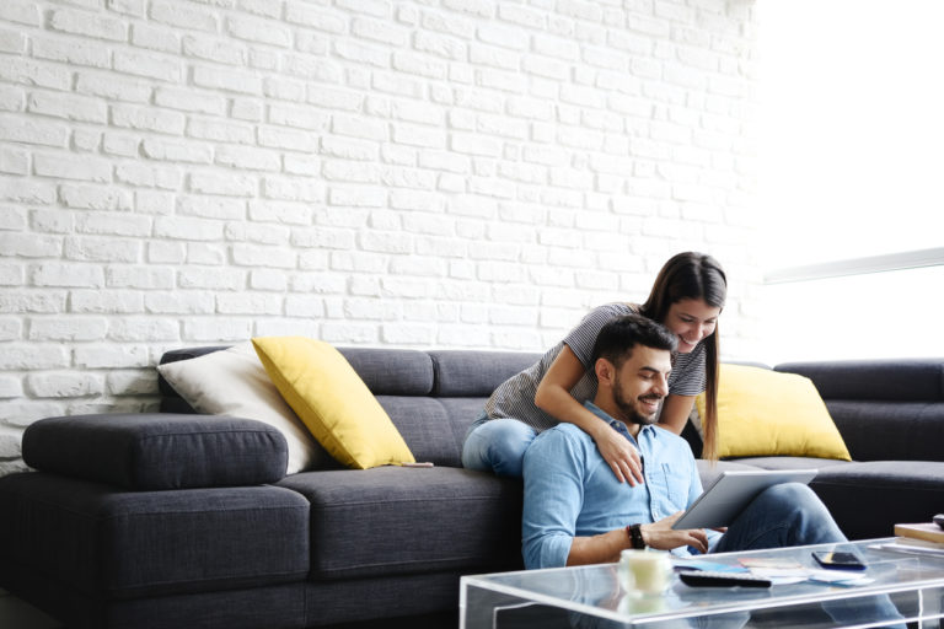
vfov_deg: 30.5
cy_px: 314
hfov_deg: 44.5
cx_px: 472
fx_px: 1154
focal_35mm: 44
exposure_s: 1/320
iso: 250
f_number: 2
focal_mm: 29
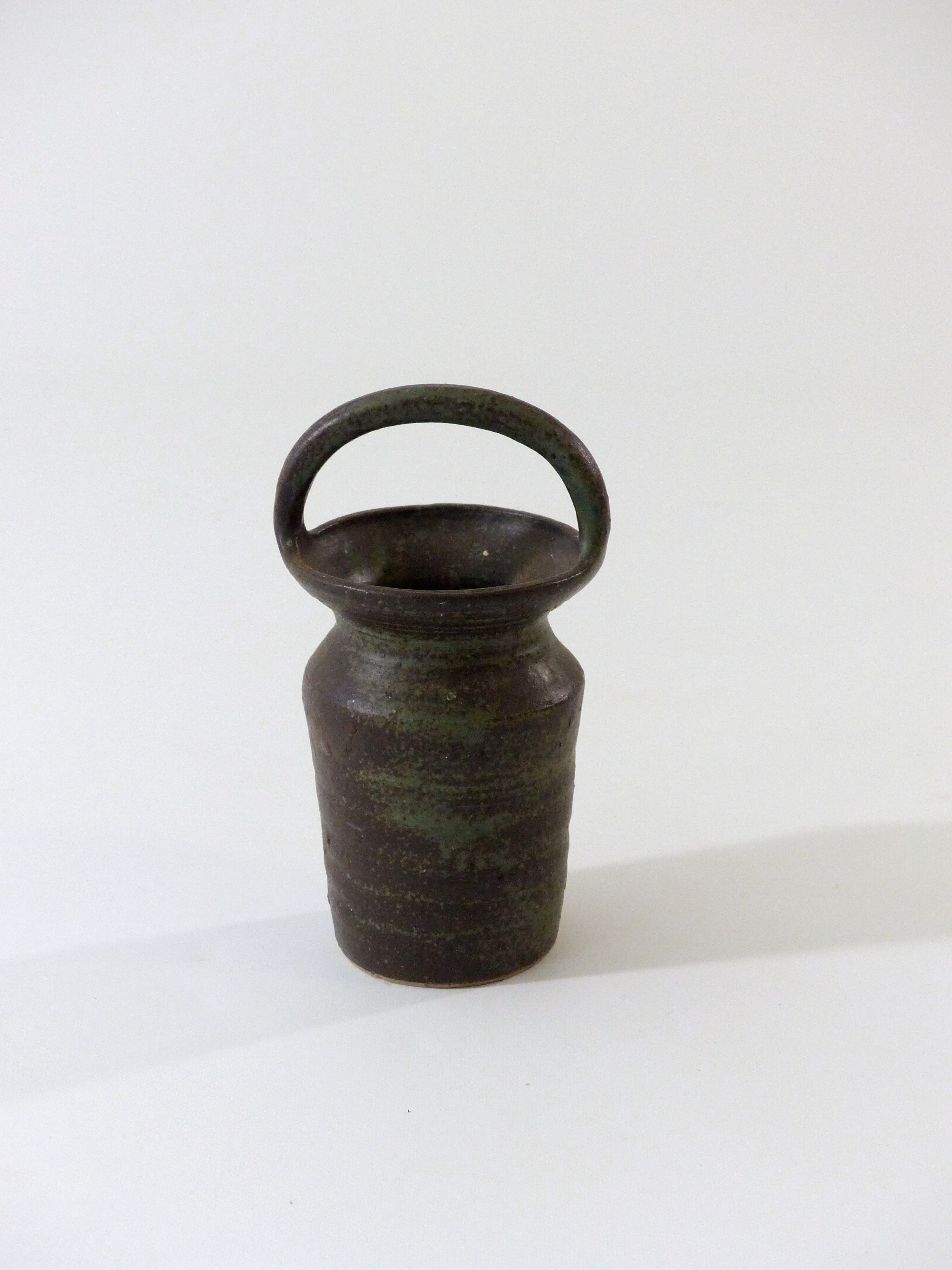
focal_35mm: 75
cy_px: 635
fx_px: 2750
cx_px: 476
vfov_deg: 26.0
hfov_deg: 19.6
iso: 400
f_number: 2.8
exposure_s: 1/25
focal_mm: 13.5
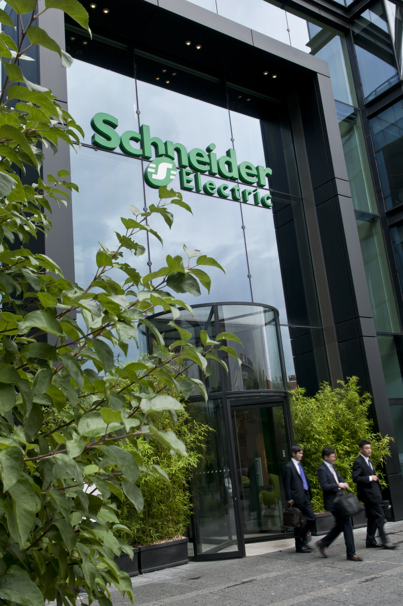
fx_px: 581
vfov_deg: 55.2
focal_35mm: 34
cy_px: 303
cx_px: 202
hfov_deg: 38.3
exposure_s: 1/30
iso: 200
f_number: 14
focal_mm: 23
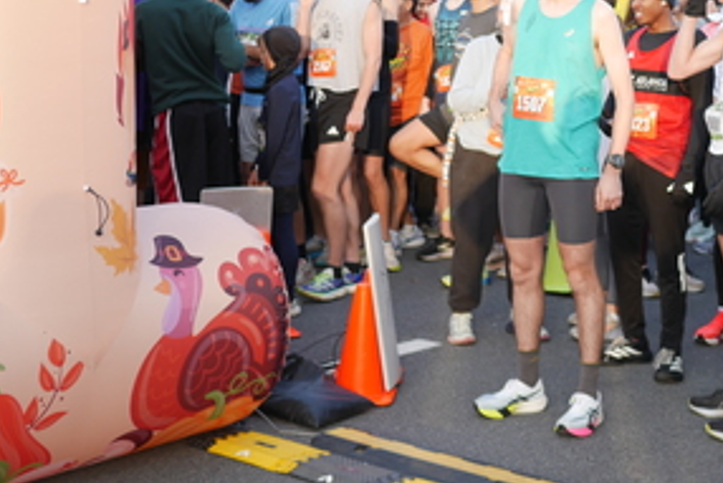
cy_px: 102
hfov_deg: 24.5
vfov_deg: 17.0
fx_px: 1607
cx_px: 672
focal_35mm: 80
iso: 200
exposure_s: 1/500
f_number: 1.7
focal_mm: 20
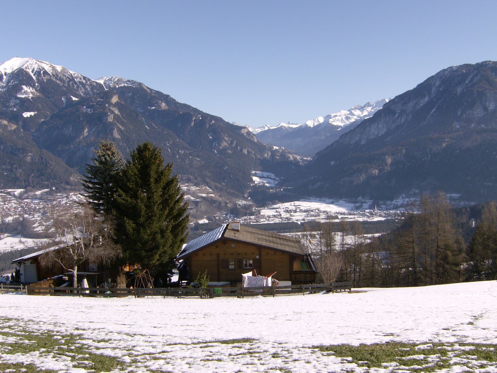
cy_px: 186
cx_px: 248
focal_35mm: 36
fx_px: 517
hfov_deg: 51.4
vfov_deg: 39.7
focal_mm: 6
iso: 100
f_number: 4.7
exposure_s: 1/833
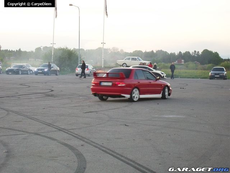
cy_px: 86
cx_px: 115
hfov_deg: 22.5
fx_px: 578
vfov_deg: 17.0
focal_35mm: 87
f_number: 4.3
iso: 80
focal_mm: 14.3
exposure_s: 1/40
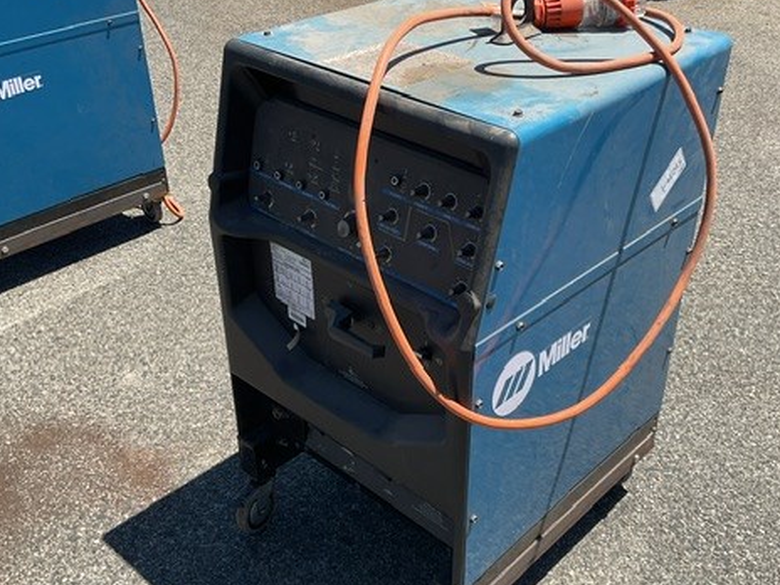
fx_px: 901
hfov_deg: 46.7
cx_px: 427
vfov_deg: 36.0
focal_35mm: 40
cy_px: 301
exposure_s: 1/1412
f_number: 1.8
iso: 16
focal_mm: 3
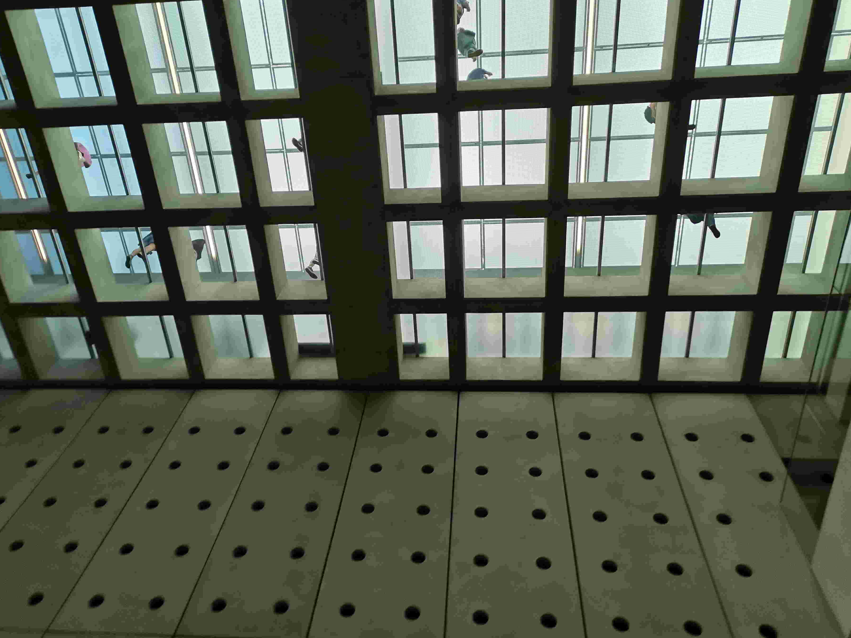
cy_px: 291
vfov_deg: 48.2
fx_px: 713
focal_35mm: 29
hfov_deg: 61.6
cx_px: 408
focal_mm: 4.75
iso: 50
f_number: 1.8
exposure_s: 1/104
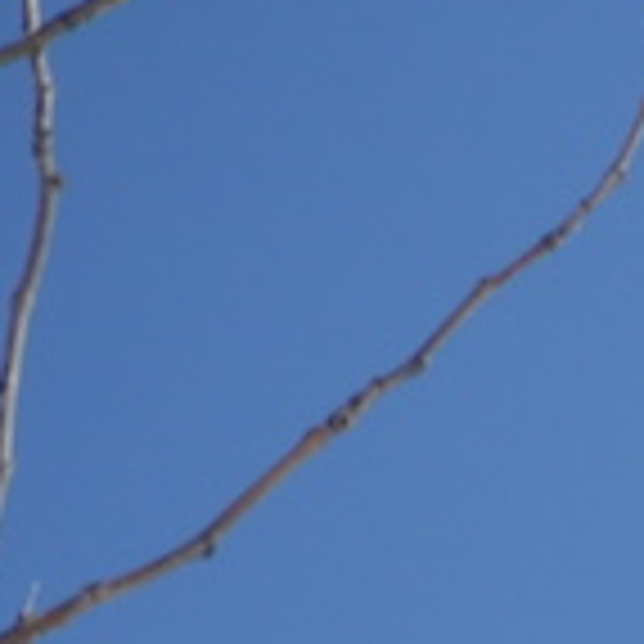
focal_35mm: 3797
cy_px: 1664
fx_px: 79920
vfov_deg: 0.5
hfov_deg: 0.5
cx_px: 2000
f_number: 7.1
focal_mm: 300
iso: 200
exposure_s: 1/1000
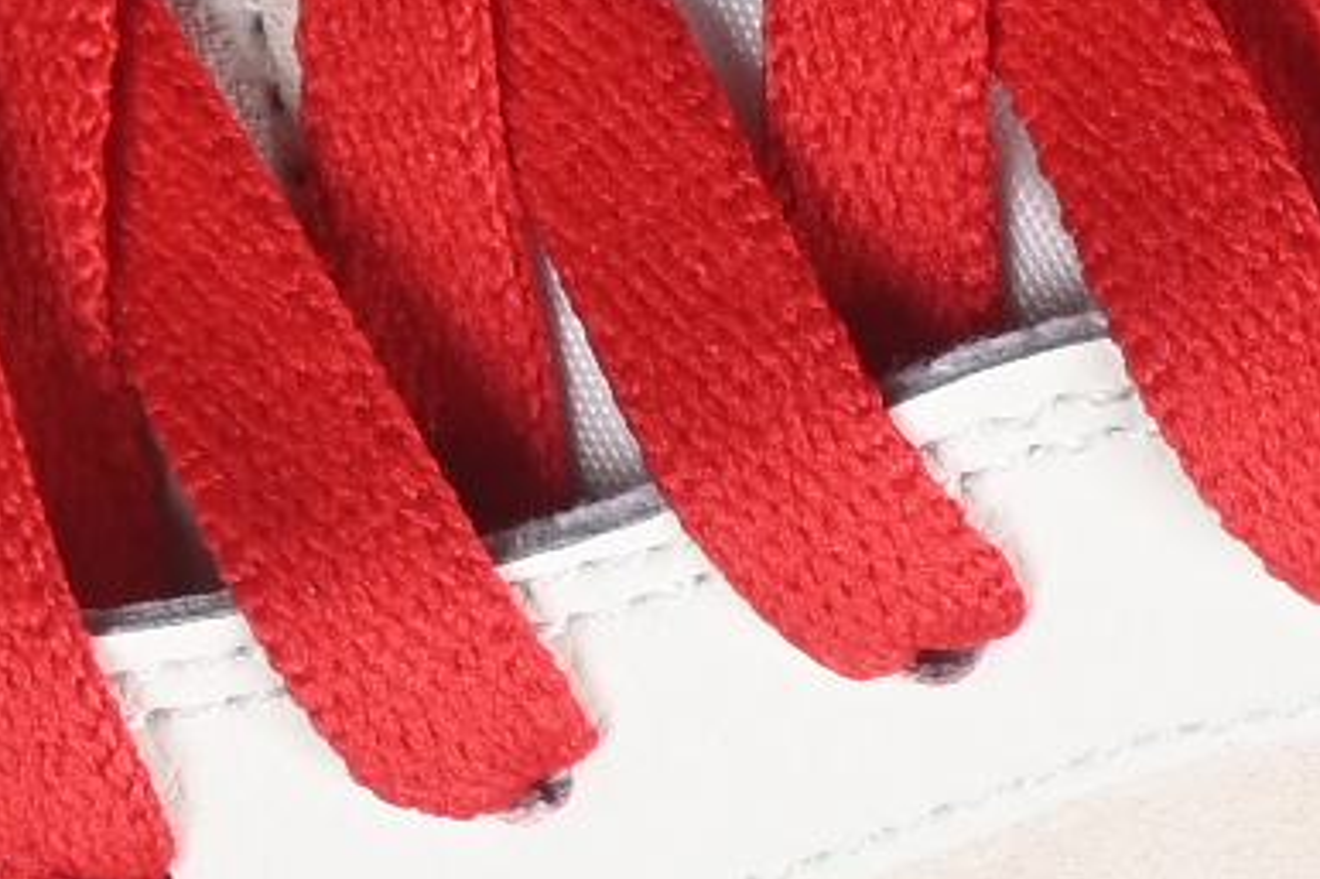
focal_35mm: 541
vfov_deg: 2.5
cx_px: 1166
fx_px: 19827
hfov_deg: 3.8
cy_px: -513
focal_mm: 50
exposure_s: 1/80
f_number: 7.1
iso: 160
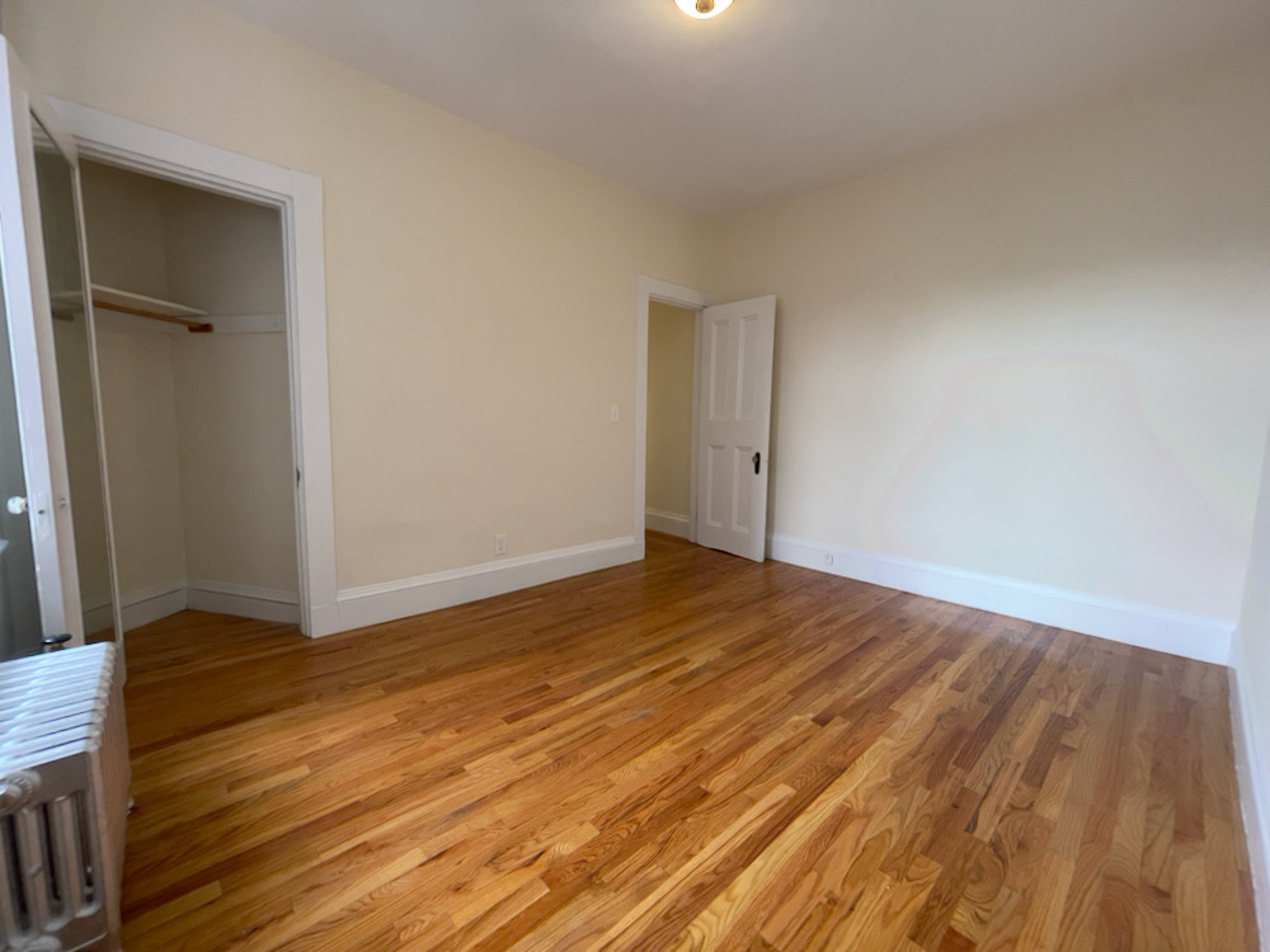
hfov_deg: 106.2
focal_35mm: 13
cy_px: 476
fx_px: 477
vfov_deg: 89.9
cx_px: 635
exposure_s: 1/60
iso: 200
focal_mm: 1.54
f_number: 2.4
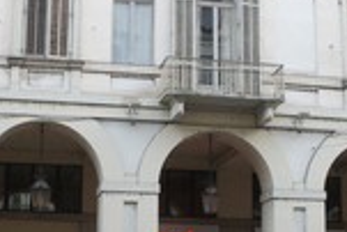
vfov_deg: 16.5
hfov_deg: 24.7
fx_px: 791
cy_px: 191
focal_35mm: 82
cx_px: 156
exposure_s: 1/160
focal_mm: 18
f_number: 3.5
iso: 1600
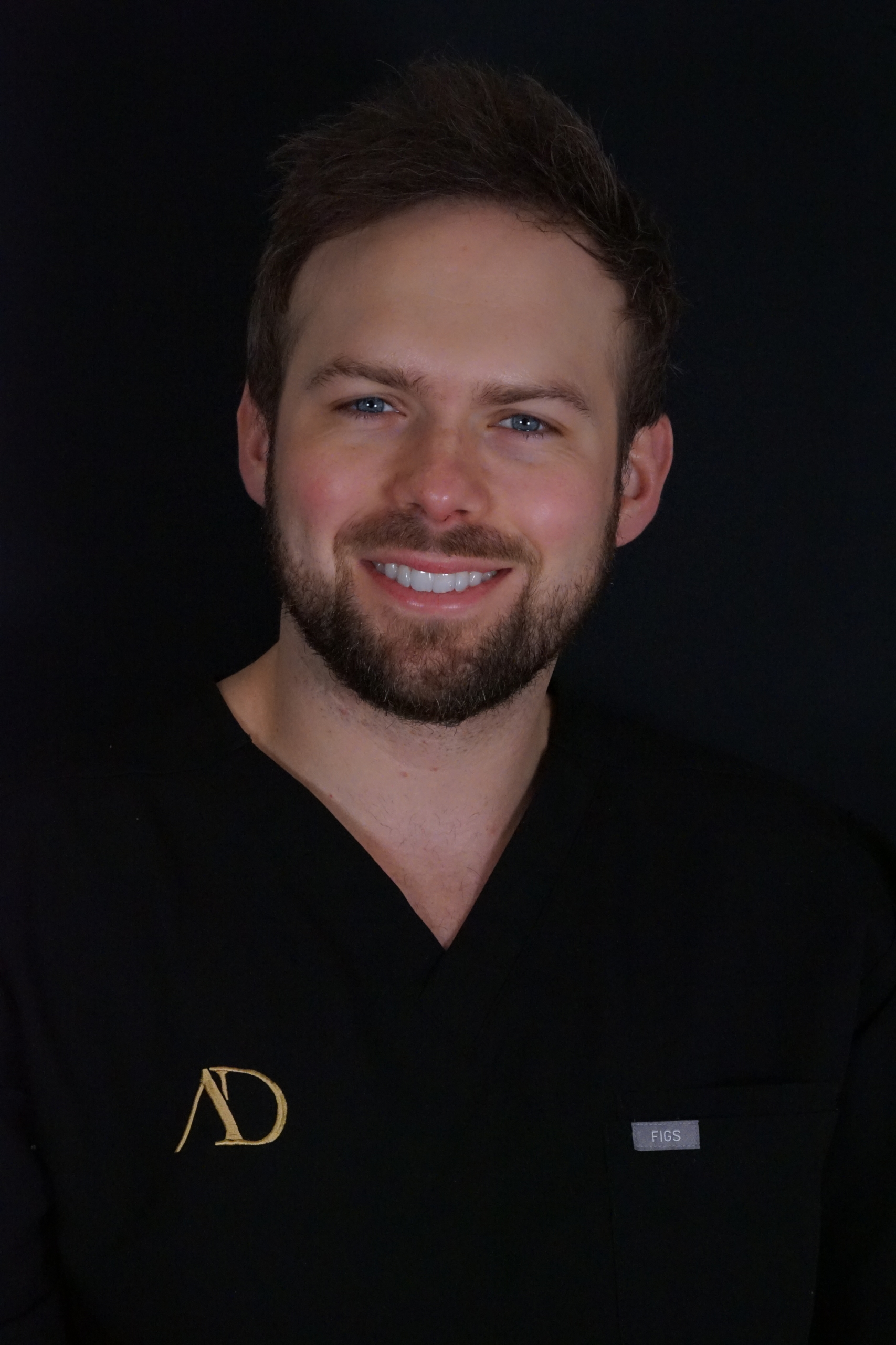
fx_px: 3173
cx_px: 448
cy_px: 672
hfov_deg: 16.1
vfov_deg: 23.9
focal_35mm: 85
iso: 6400
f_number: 16
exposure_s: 1/250
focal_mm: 85
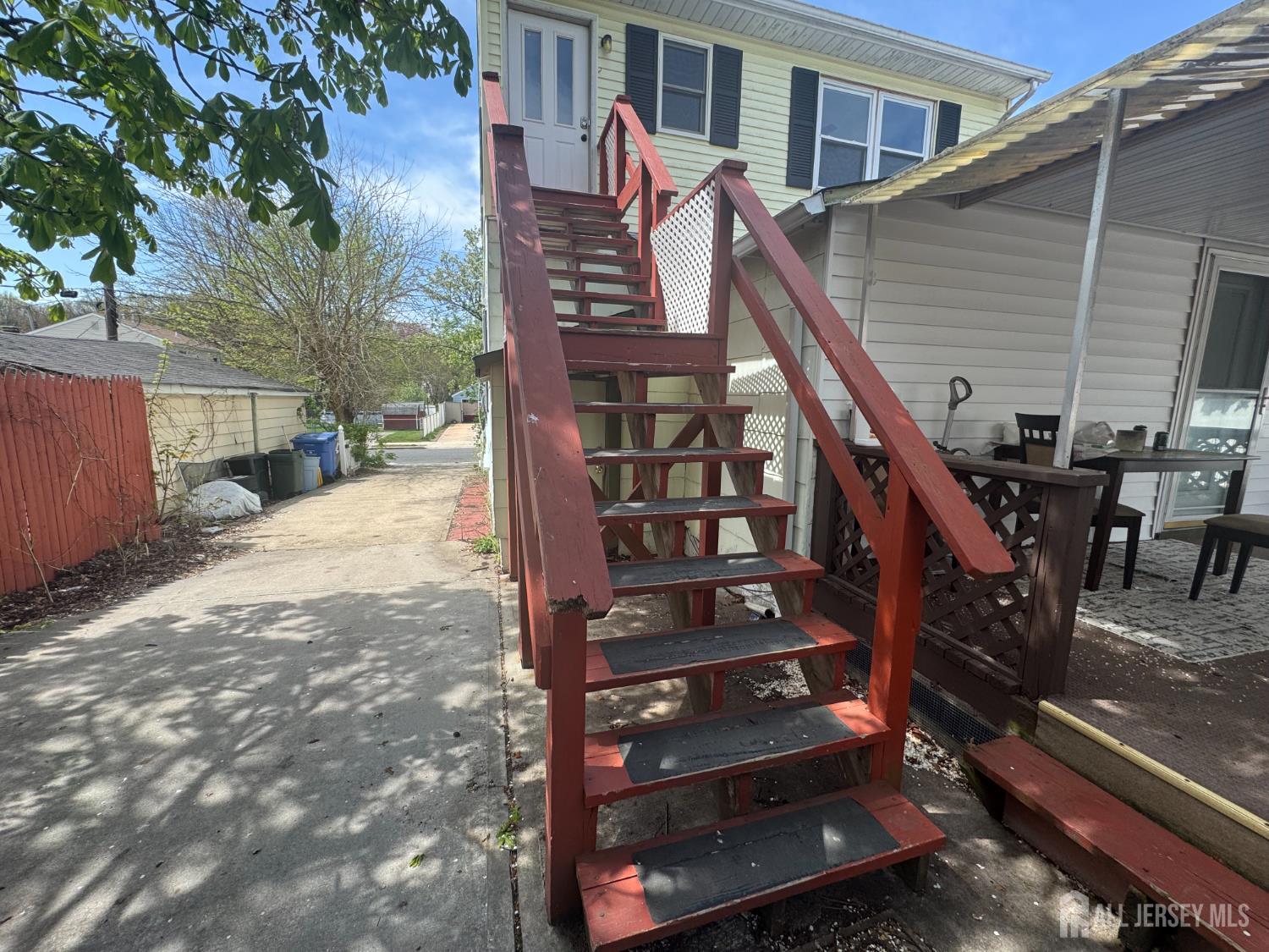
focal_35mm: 14
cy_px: 476
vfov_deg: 85.7
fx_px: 513
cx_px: 634
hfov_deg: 102.1
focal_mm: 2.22
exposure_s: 1/492
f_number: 2.2
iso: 40
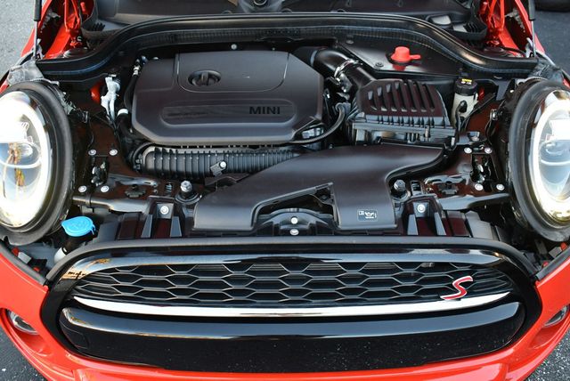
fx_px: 571
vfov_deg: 36.9
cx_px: 285
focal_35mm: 36
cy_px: 190
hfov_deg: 53.1
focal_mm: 18
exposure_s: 1/250
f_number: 3.5
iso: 640
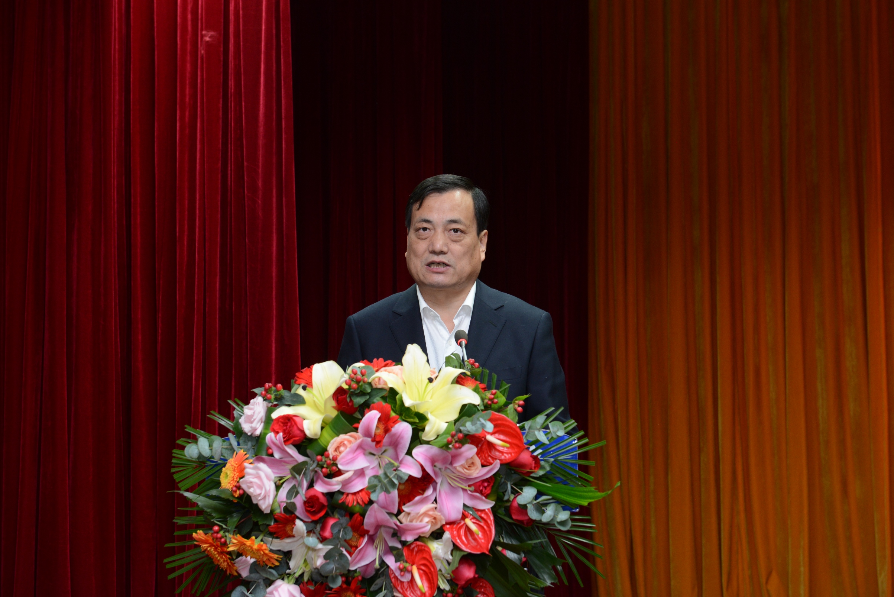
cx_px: 447
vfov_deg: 19.5
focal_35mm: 70
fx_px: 1739
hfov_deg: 28.8
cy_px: 298
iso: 1000
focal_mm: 70
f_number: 7.1
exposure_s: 1/60
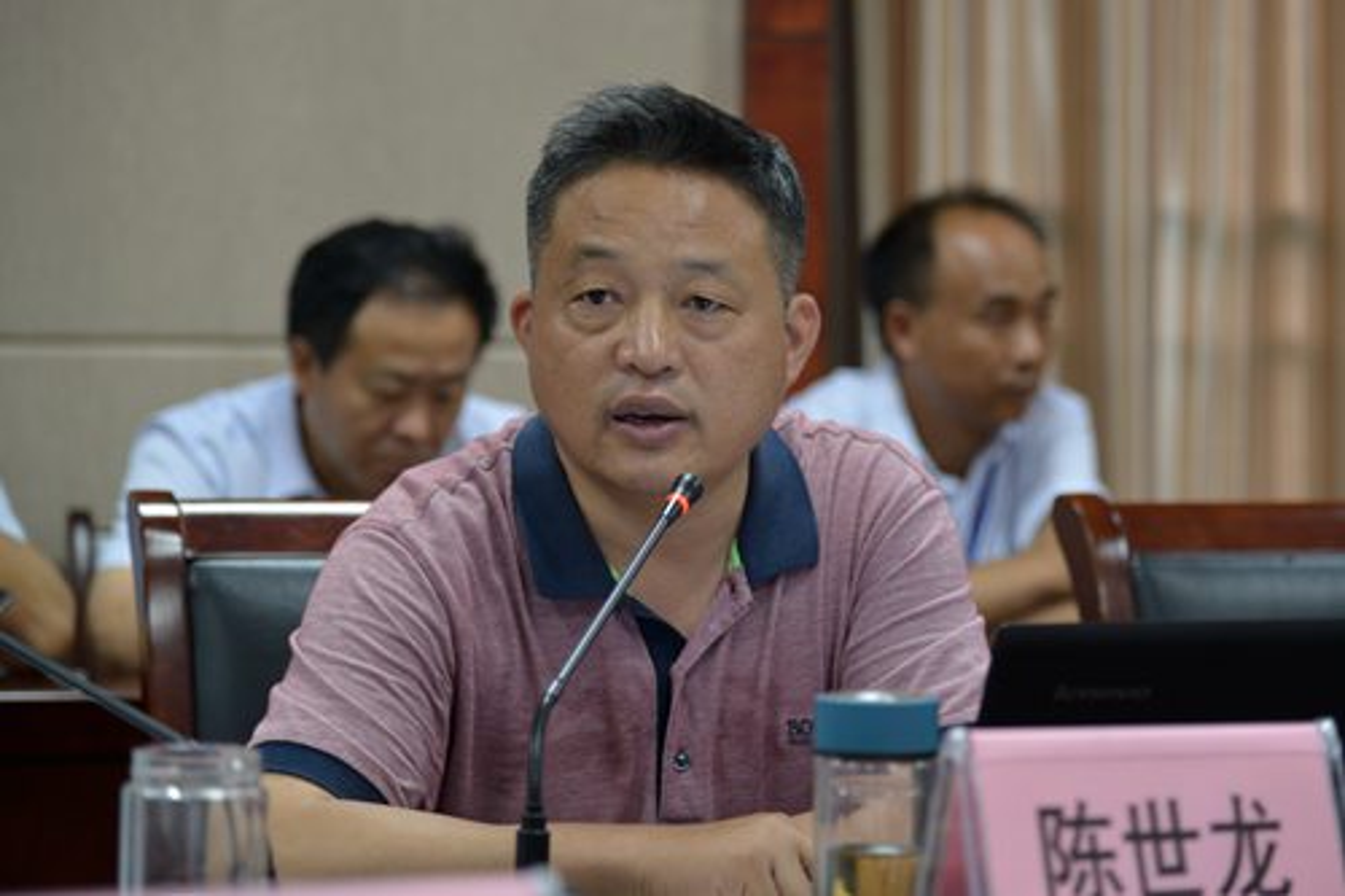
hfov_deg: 18.3
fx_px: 4183
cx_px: 672
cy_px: 448
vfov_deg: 12.2
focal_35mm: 112
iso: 1100
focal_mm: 112
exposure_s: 1/30
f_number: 4
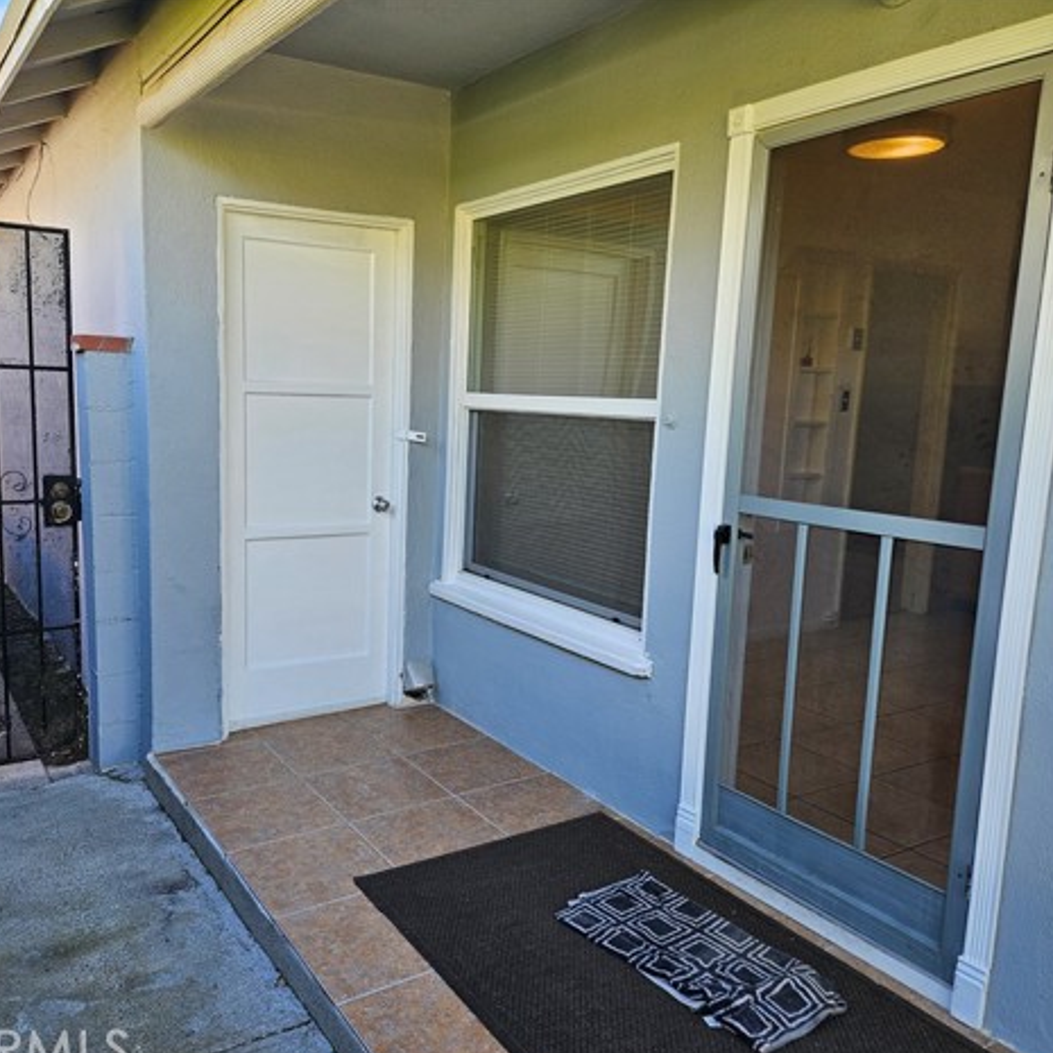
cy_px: 539
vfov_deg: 57.3
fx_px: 964
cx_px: 439
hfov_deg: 57.0
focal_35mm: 28
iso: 25
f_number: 1.8
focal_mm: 5.4
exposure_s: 1/123
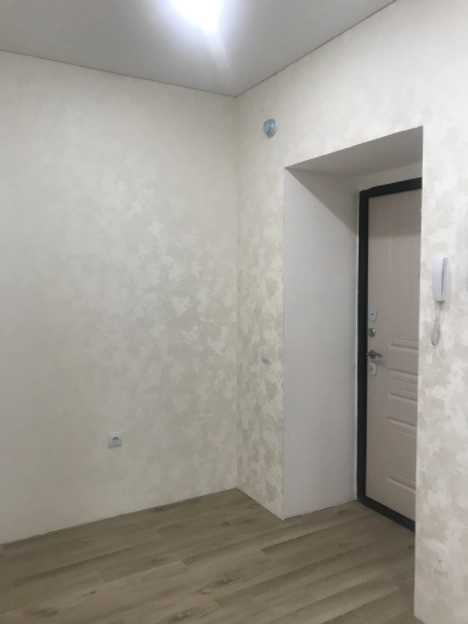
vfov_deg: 63.4
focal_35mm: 28
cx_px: 234
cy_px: 312
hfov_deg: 49.7
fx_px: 505
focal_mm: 3.99
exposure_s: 1/33
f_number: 1.8
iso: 40
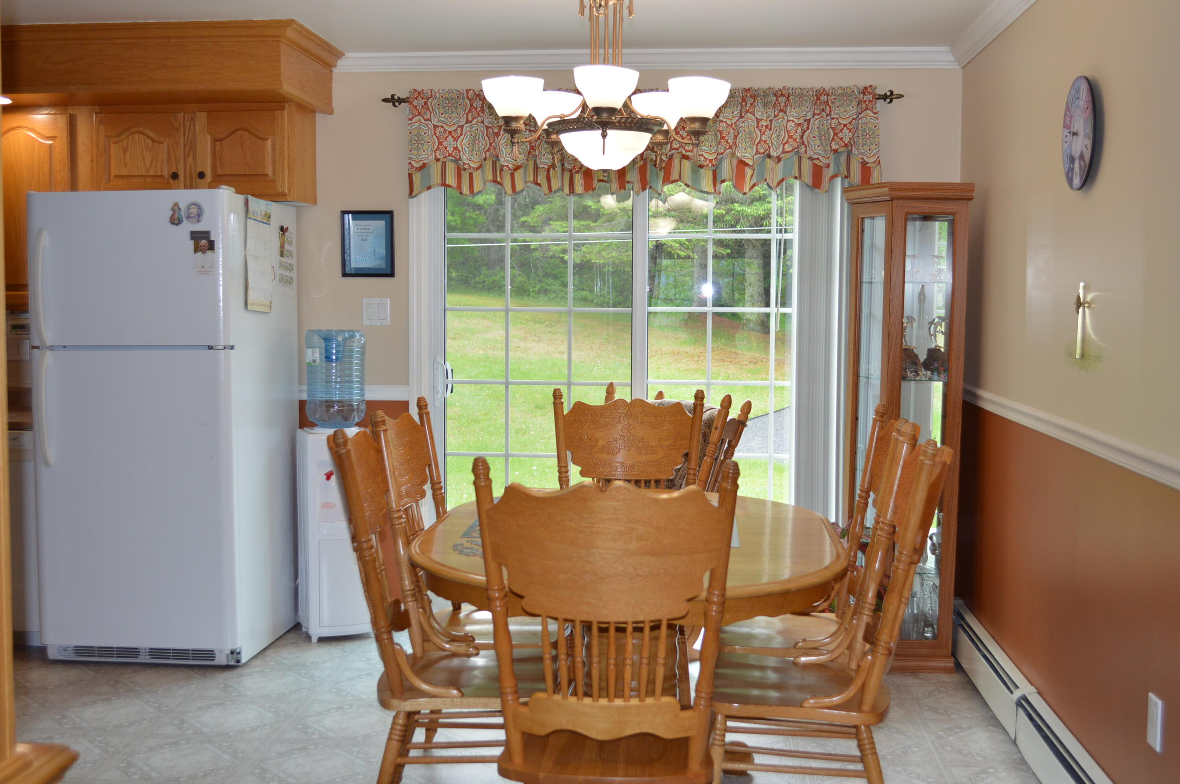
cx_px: 590
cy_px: 392
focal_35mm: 39
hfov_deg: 49.6
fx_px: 1277
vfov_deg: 34.1
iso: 400
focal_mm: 26
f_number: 4.2
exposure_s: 1/100
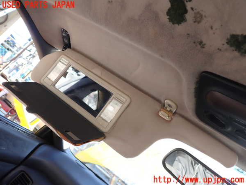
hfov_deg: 60.0
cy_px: 92
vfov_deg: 46.8
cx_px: 123
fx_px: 213
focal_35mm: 30
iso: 100
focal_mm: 5.4
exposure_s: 1/100
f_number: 2.3
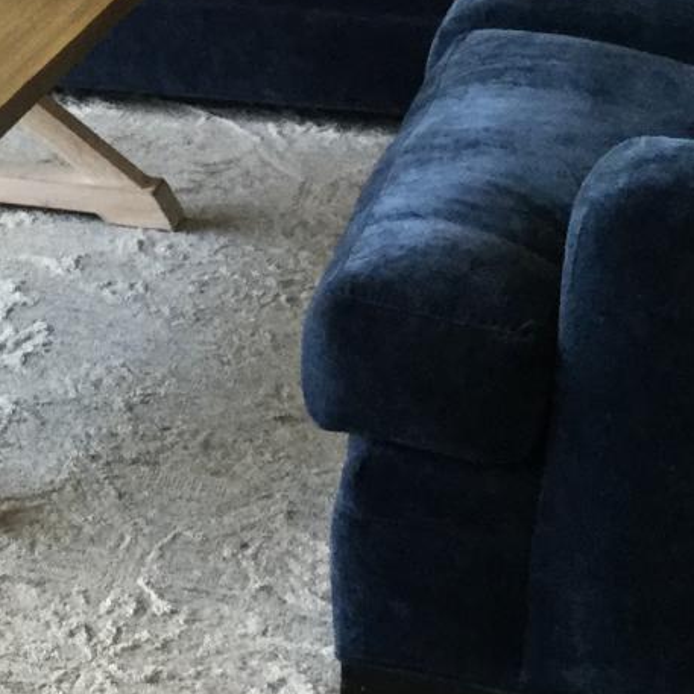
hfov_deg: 13.8
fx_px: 2722
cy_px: -131
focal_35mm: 120
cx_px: -273
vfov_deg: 14.1
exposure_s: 1/30
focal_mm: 3.3
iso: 40
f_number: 2.4
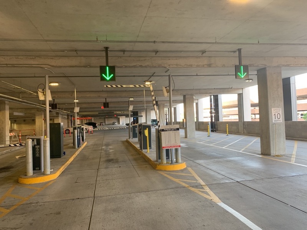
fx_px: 231
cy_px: 115
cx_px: 154
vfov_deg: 53.1
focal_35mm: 26
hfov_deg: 67.3
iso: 100
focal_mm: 4.25
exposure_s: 1/71
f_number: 1.8
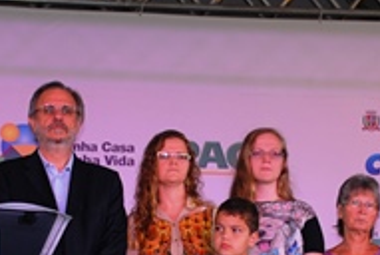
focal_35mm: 117
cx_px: 216
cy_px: 254
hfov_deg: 17.4
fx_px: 1238
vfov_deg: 11.6
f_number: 4.5
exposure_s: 1/40
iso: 100
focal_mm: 35
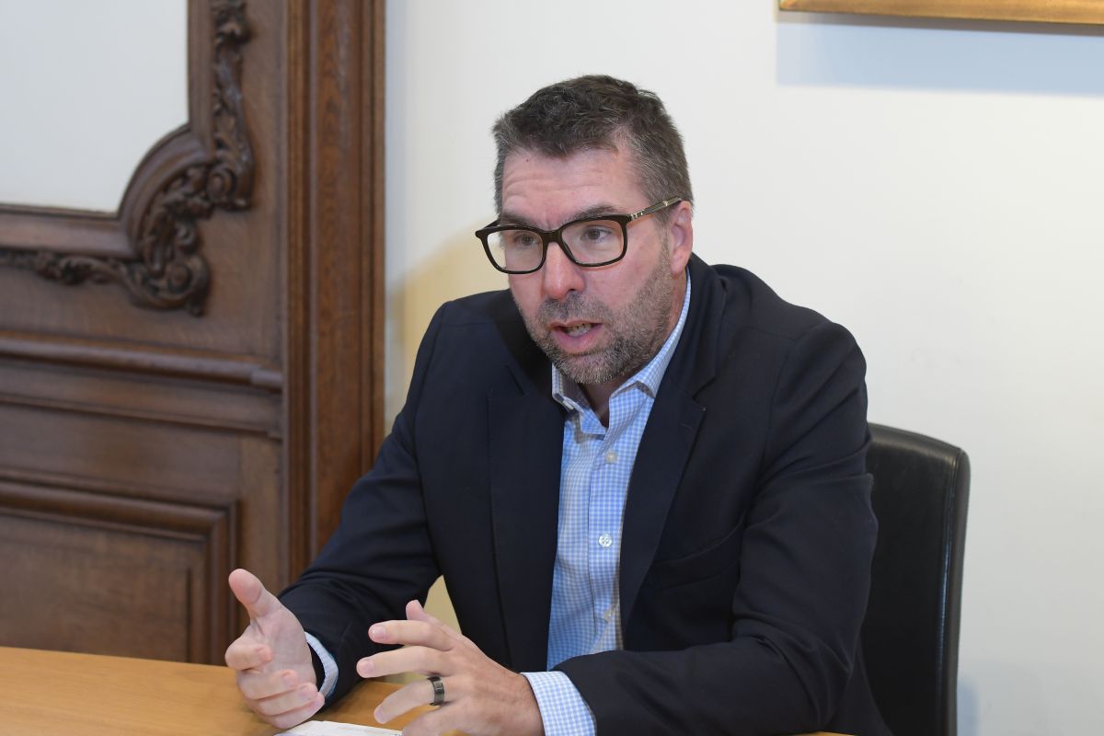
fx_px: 3910
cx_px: 552
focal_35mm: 128
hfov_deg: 16.1
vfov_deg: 10.8
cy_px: 368
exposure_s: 1/100
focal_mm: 85
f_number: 4
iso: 1600
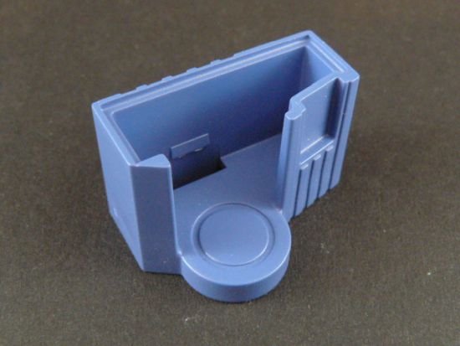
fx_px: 598
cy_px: 173
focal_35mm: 45
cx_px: 230
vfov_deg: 32.2
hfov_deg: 42.1
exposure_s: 1/30
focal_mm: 6
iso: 400
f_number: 4
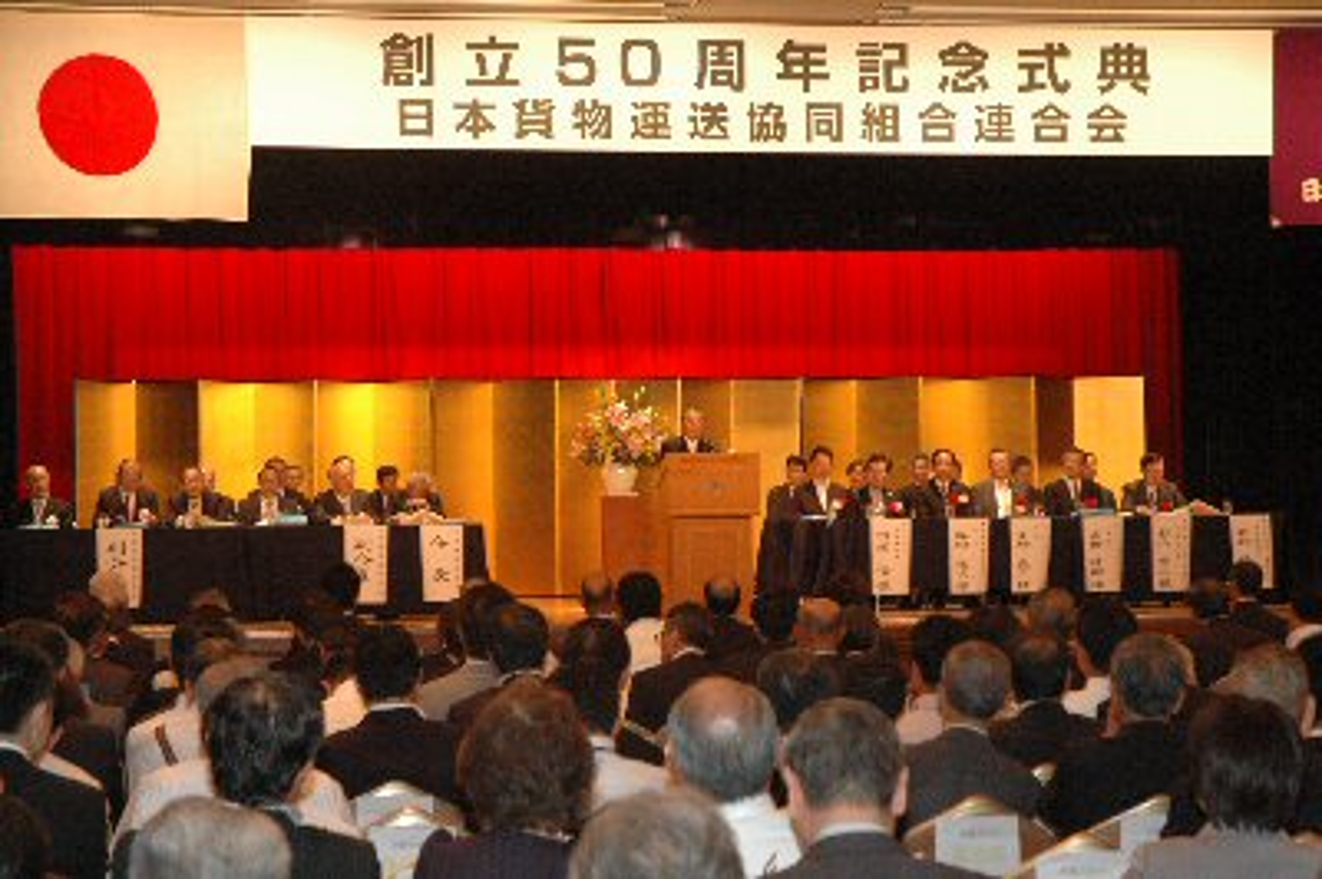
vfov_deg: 17.5
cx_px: 661
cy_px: 440
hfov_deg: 26.0
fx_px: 2862
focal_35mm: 78
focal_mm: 52
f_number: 8
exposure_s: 1/20
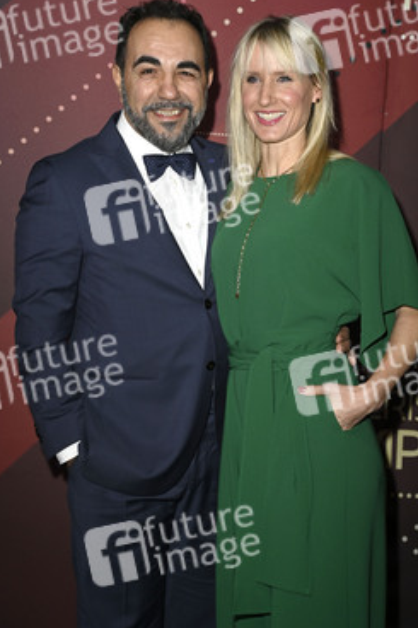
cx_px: 222
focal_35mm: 63
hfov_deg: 21.5
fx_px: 1098
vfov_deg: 31.9
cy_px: 290
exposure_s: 1/250
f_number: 5.6
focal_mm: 58
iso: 800
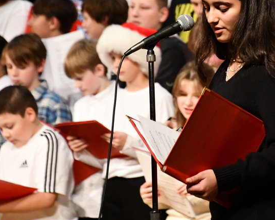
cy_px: 66
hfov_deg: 5.1
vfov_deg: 4.1
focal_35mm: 375
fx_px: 3054
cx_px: 251
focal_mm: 140
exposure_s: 1/125
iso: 4500
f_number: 6
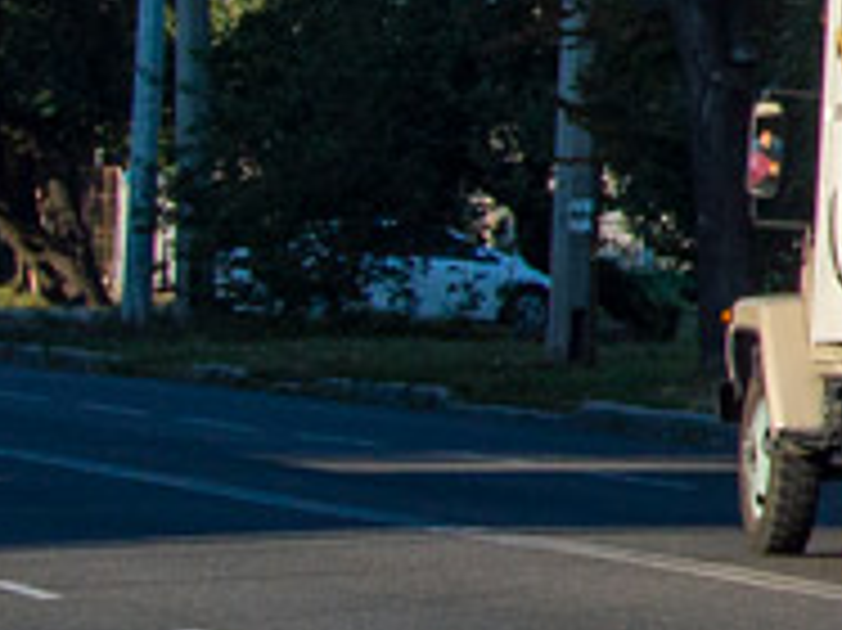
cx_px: 2467
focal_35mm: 385
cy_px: -704
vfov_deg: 3.8
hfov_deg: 4.9
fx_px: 9359
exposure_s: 1/640
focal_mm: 40
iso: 100
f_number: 9
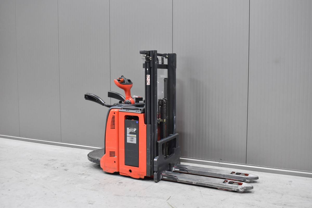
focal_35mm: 36
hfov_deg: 53.1
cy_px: 104
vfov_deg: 36.9
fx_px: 312
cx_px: 156
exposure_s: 1/40
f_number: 5
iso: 1600
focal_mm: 24
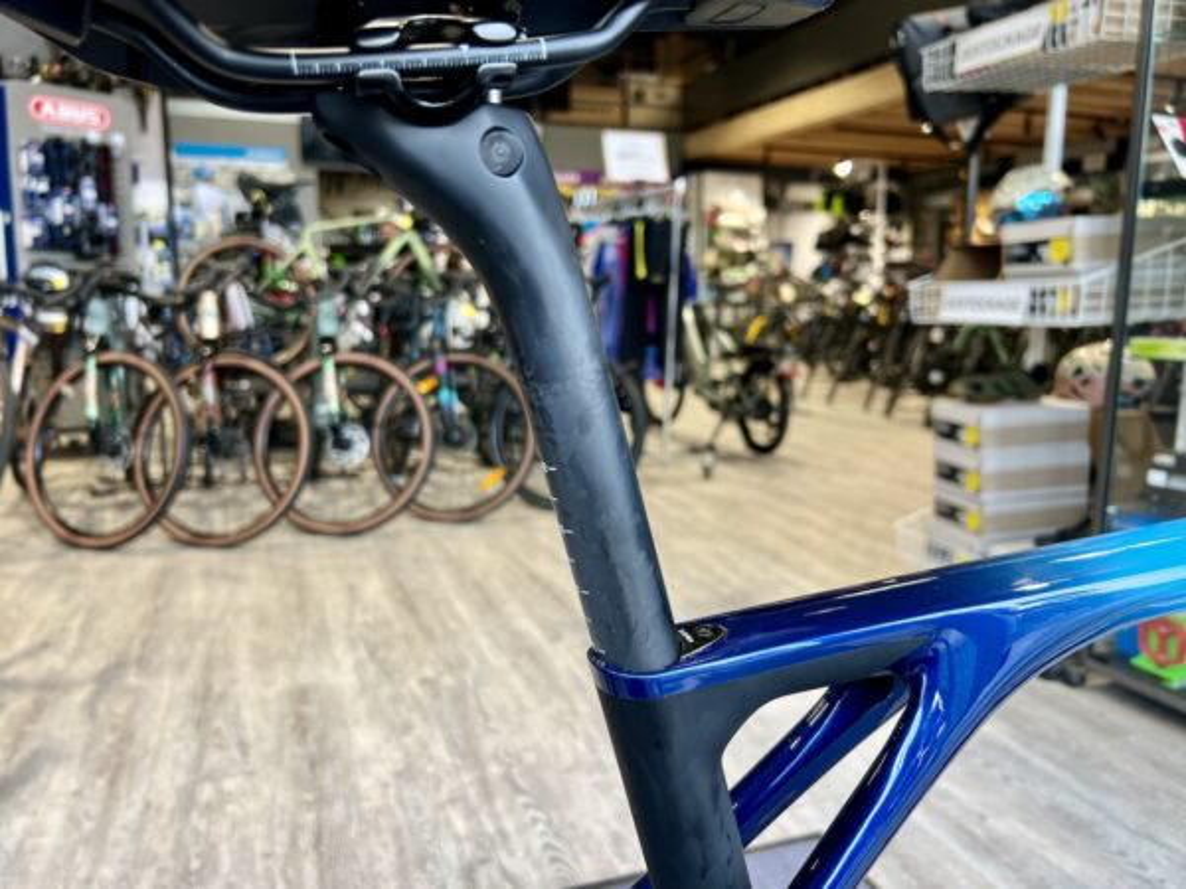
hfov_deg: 67.3
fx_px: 891
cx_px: 593
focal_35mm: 26
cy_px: 444
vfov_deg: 53.1
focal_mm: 5.7
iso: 80
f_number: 1.5
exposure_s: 1/100
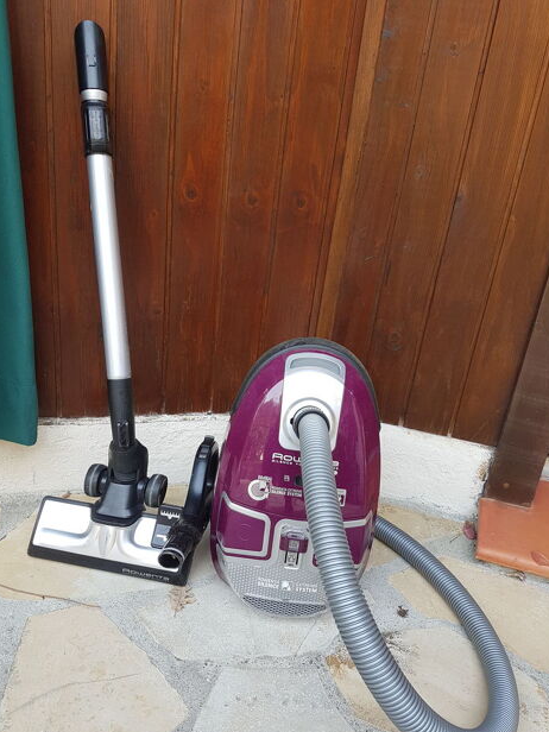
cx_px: 279
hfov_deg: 51.4
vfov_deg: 65.3
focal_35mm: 27
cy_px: 379
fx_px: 571
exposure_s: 1/100
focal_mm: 4.2
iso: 50
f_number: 1.7
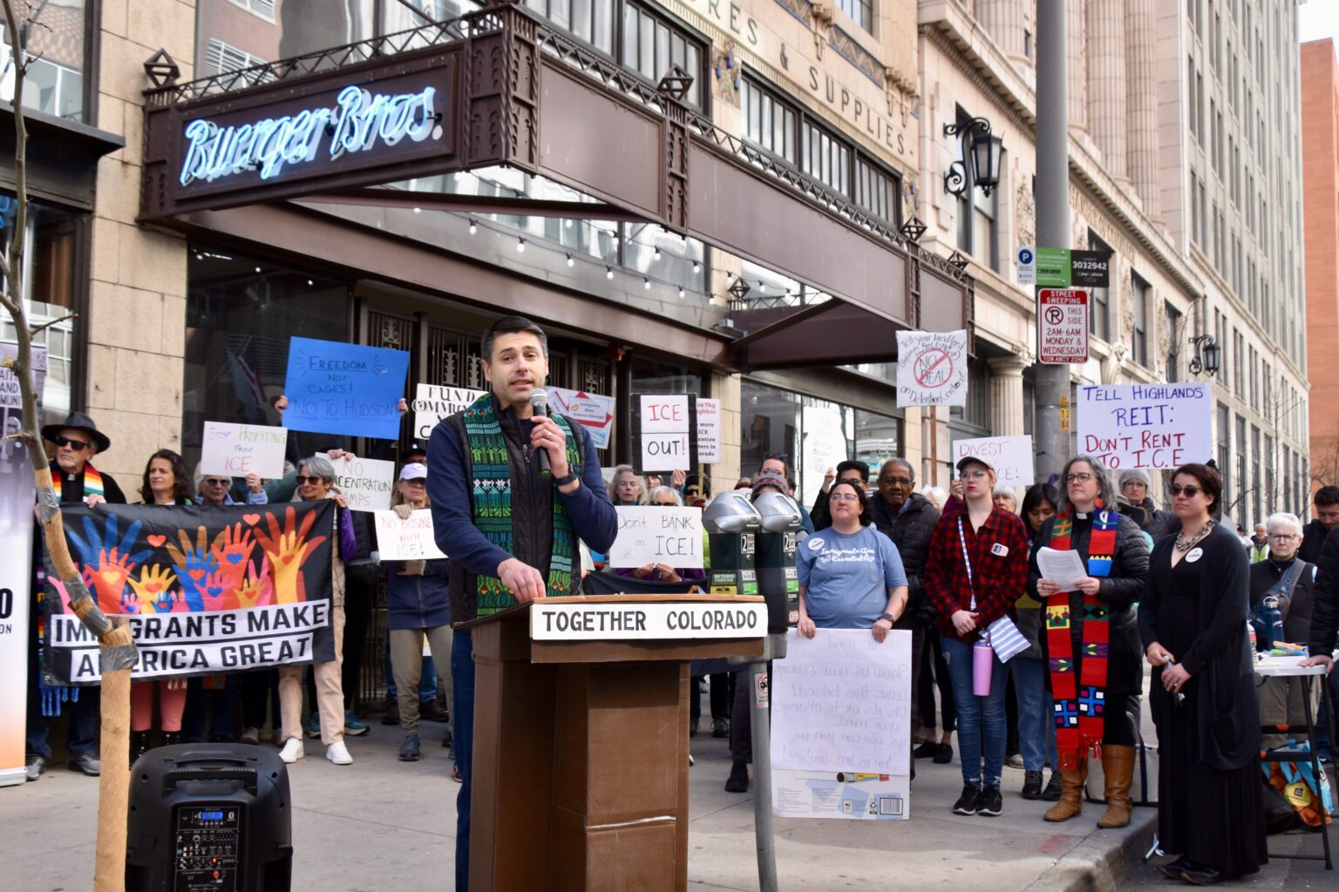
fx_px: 1227
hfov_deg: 57.2
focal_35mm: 33
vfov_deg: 40.0
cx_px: 670
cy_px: 446
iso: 320
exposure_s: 1/250
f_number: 5.6
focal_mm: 22
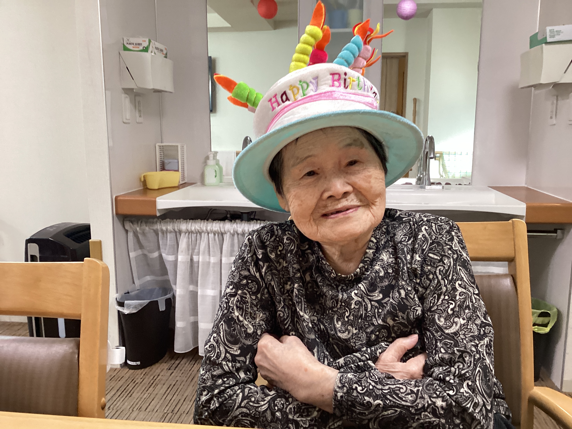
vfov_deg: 45.4
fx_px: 512
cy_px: 214
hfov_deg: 58.4
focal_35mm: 31
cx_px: 286
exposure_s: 1/50
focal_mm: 3.3
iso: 200
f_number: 2.4
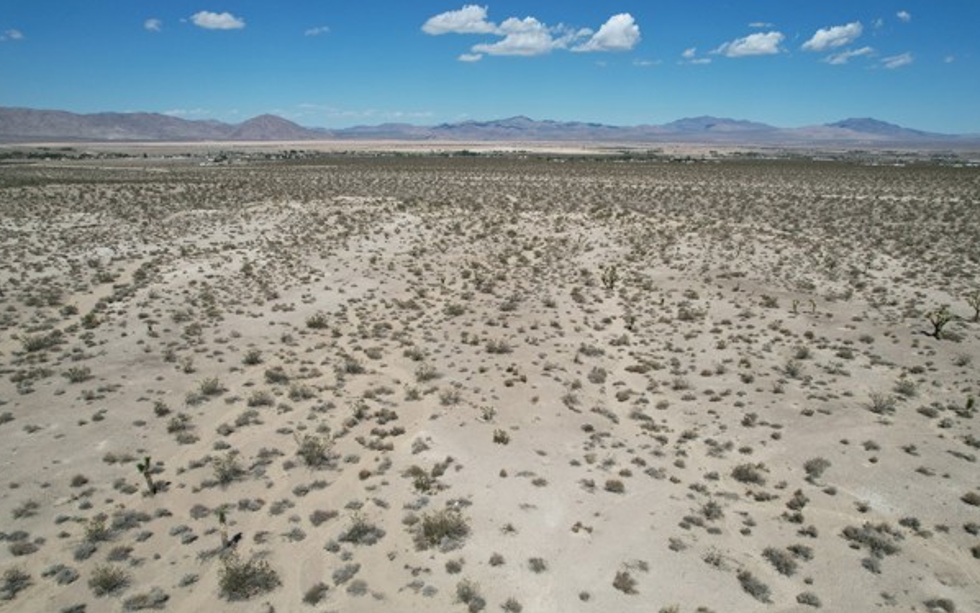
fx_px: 641
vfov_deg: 51.1
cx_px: 501
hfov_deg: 74.8
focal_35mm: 24
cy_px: 307
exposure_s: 1/4000
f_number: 2.8
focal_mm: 8.38
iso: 100
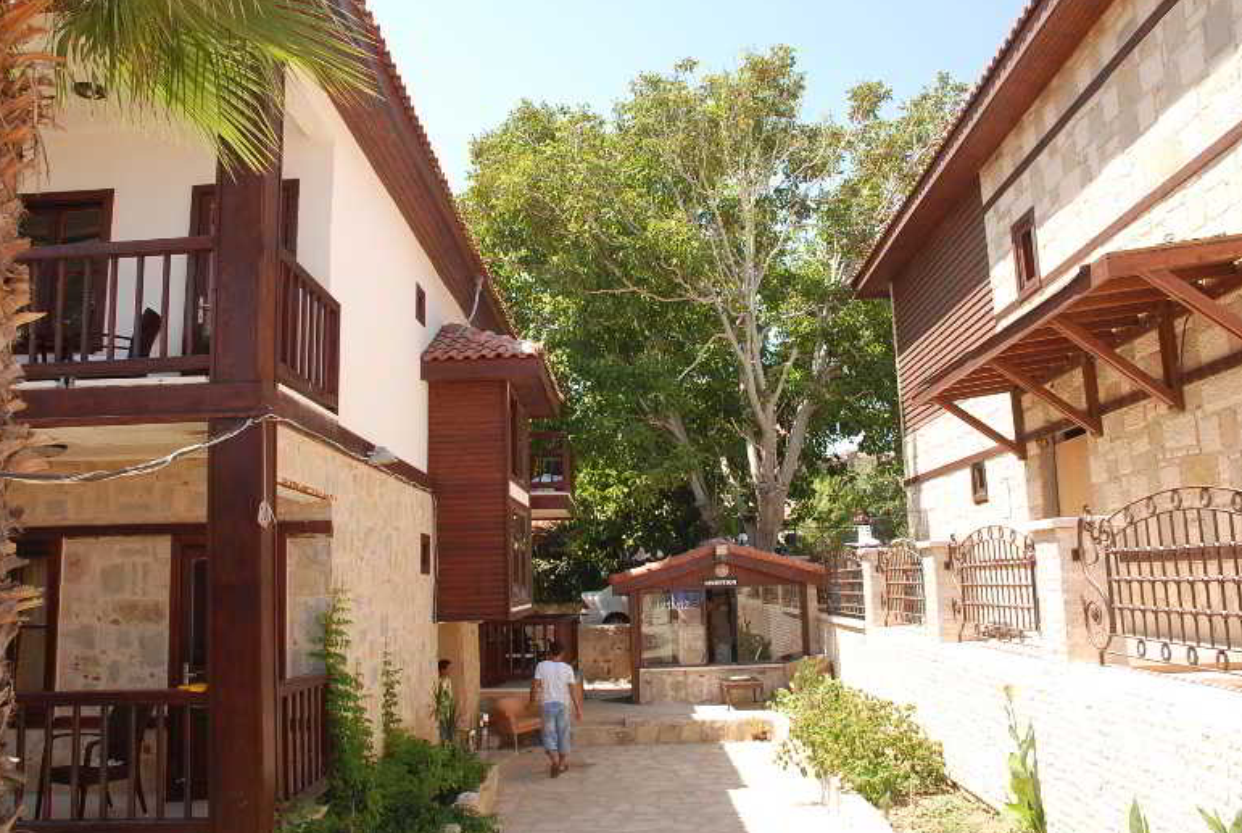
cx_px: 609
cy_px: 411
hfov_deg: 65.4
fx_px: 968
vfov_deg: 46.6
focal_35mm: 28
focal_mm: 18
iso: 200
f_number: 6.3
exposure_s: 1/160
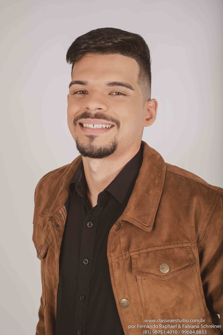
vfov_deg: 39.6
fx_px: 464
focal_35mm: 50
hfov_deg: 27.0
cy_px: 168
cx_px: 112
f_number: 7.1
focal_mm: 50
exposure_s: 1/200
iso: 50
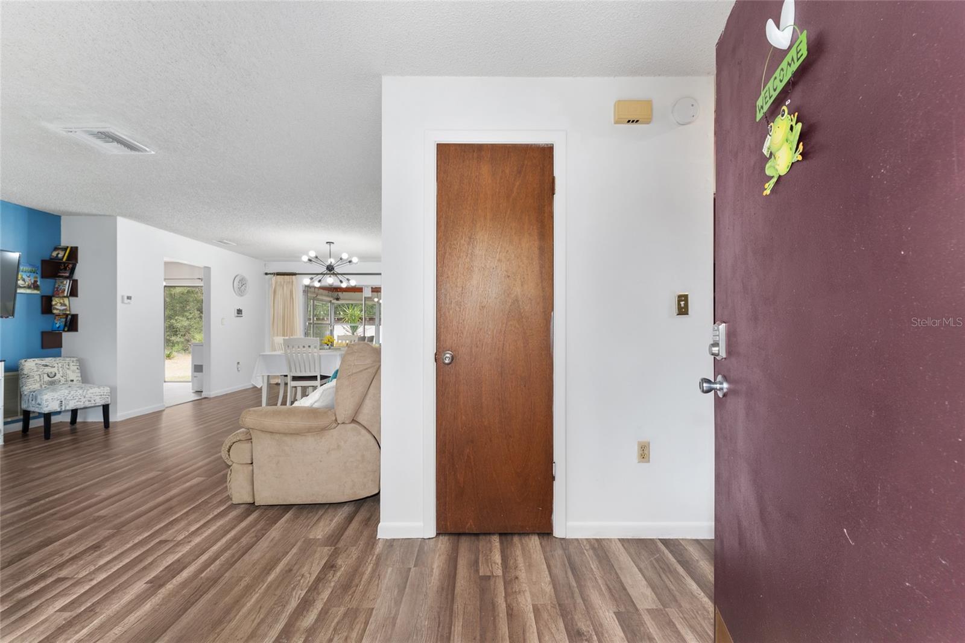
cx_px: 482
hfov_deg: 104.3
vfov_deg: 81.2
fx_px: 375
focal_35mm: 14
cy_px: 322
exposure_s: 1/2
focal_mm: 14
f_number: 7.1
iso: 500
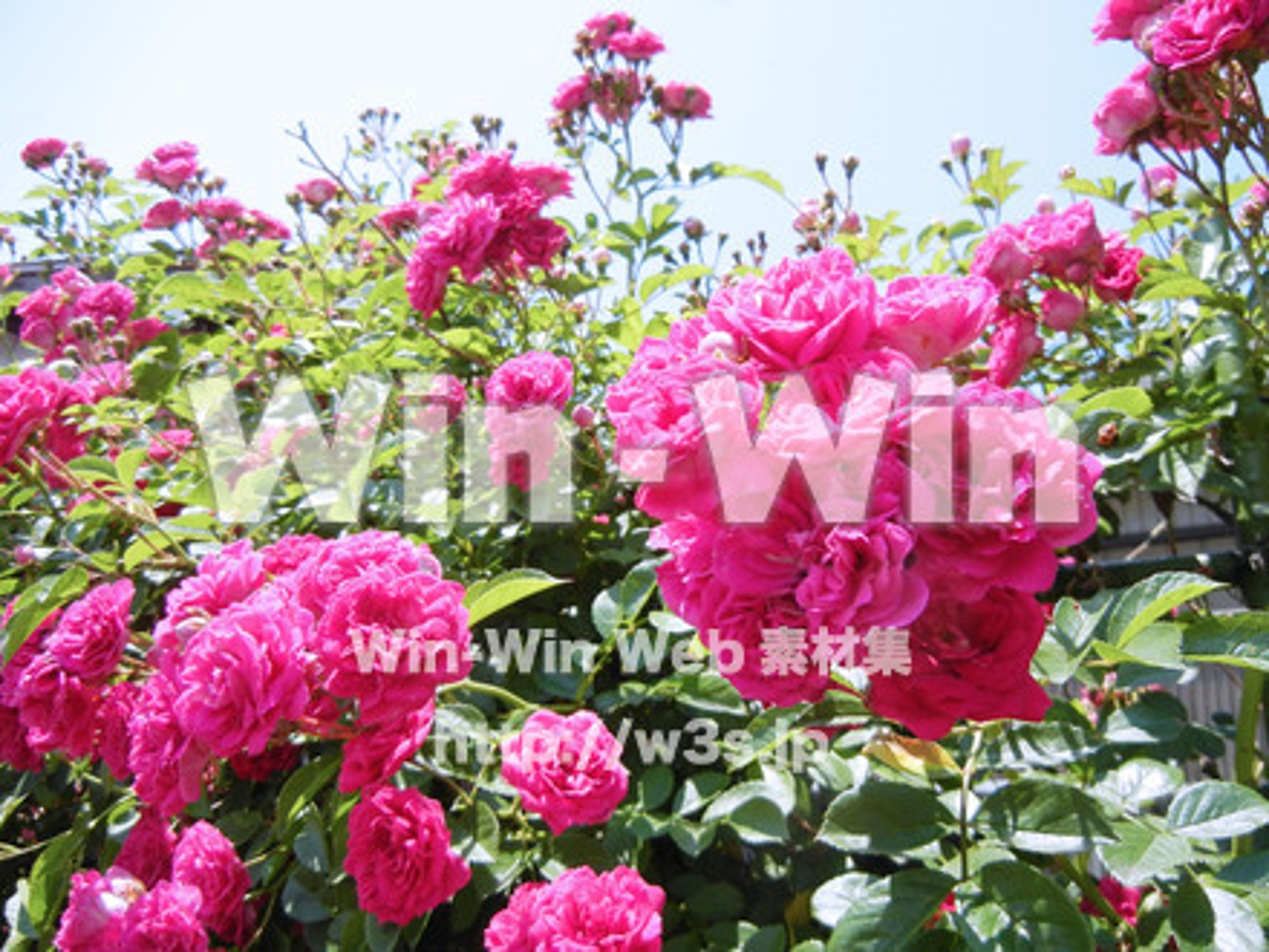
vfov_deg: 46.8
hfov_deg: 60.0
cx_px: 634
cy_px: 476
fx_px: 1100
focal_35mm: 30
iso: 160
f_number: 3.5
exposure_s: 1/706
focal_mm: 5.4
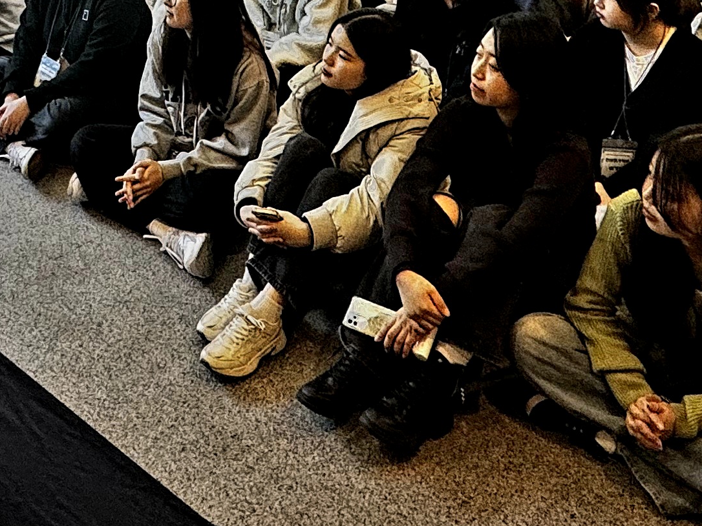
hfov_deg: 35.1
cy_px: -226
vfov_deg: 23.4
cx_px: 100
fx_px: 1054
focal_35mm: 52
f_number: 2.2
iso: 125
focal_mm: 2.22
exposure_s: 1/99
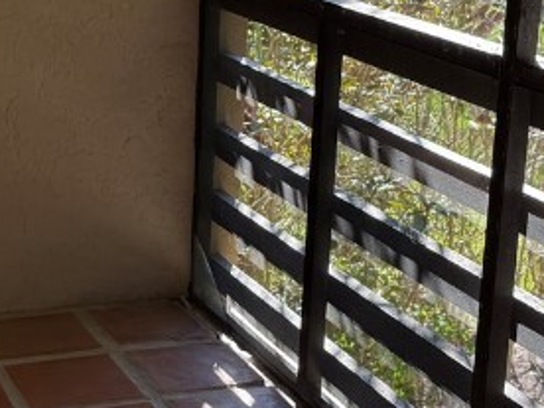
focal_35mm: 89
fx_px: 1399
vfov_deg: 16.5
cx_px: 256
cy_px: 108
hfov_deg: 22.0
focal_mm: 6.76
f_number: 1.78
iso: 100
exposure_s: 1/339
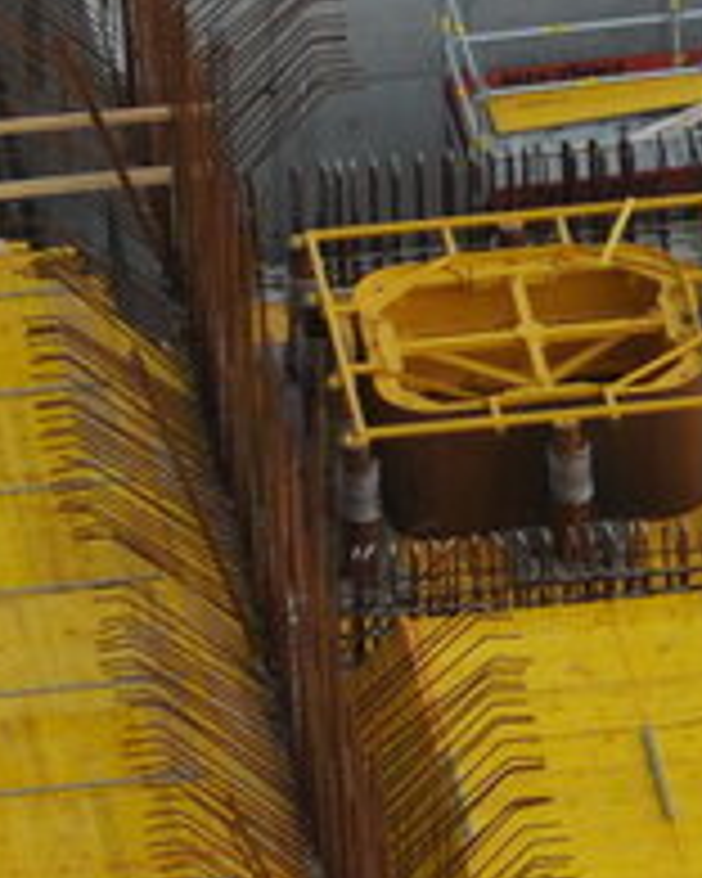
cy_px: 419
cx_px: 801
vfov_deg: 1.9
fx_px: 26983
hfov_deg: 1.5
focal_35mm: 1039
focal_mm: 200
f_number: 5
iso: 640
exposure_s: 1/1600
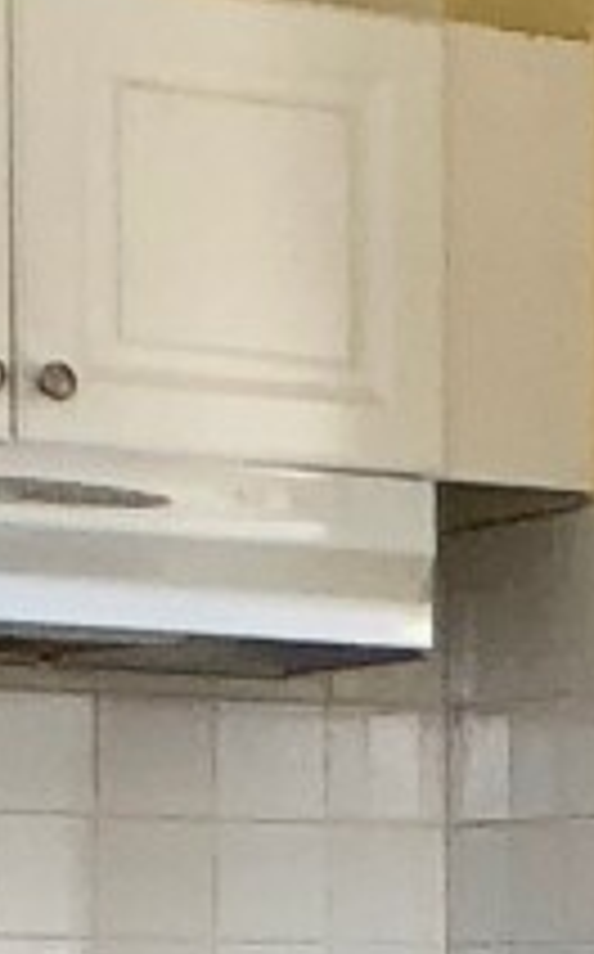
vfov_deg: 7.1
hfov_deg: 4.5
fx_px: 7454
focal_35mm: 287
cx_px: 1341
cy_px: 1683
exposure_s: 1/60
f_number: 1.8
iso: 32
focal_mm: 3.99
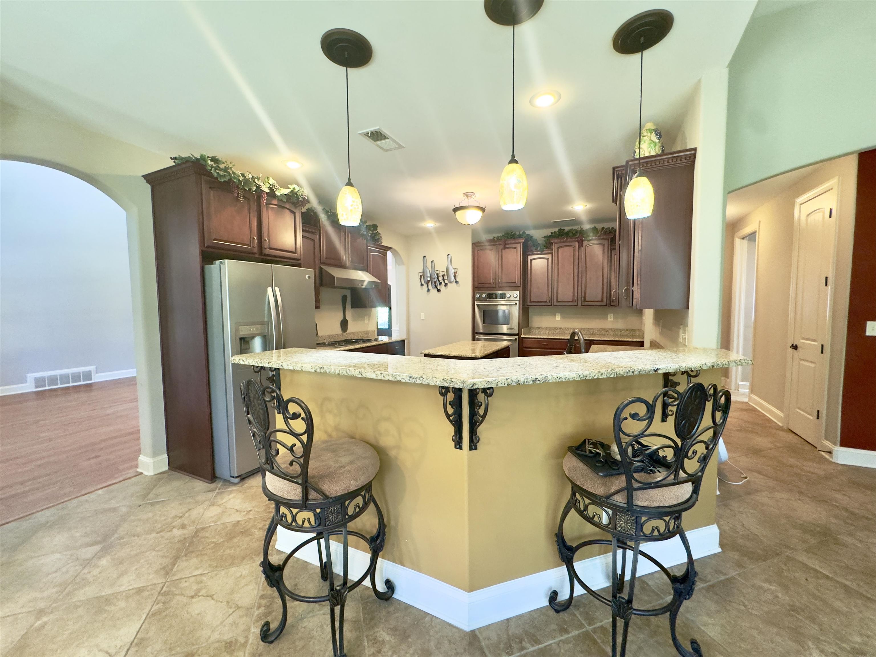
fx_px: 354
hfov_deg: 102.1
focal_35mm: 14
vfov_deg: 85.7
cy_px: 328
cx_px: 438
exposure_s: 1/60
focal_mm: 2.22
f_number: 2.2
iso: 500
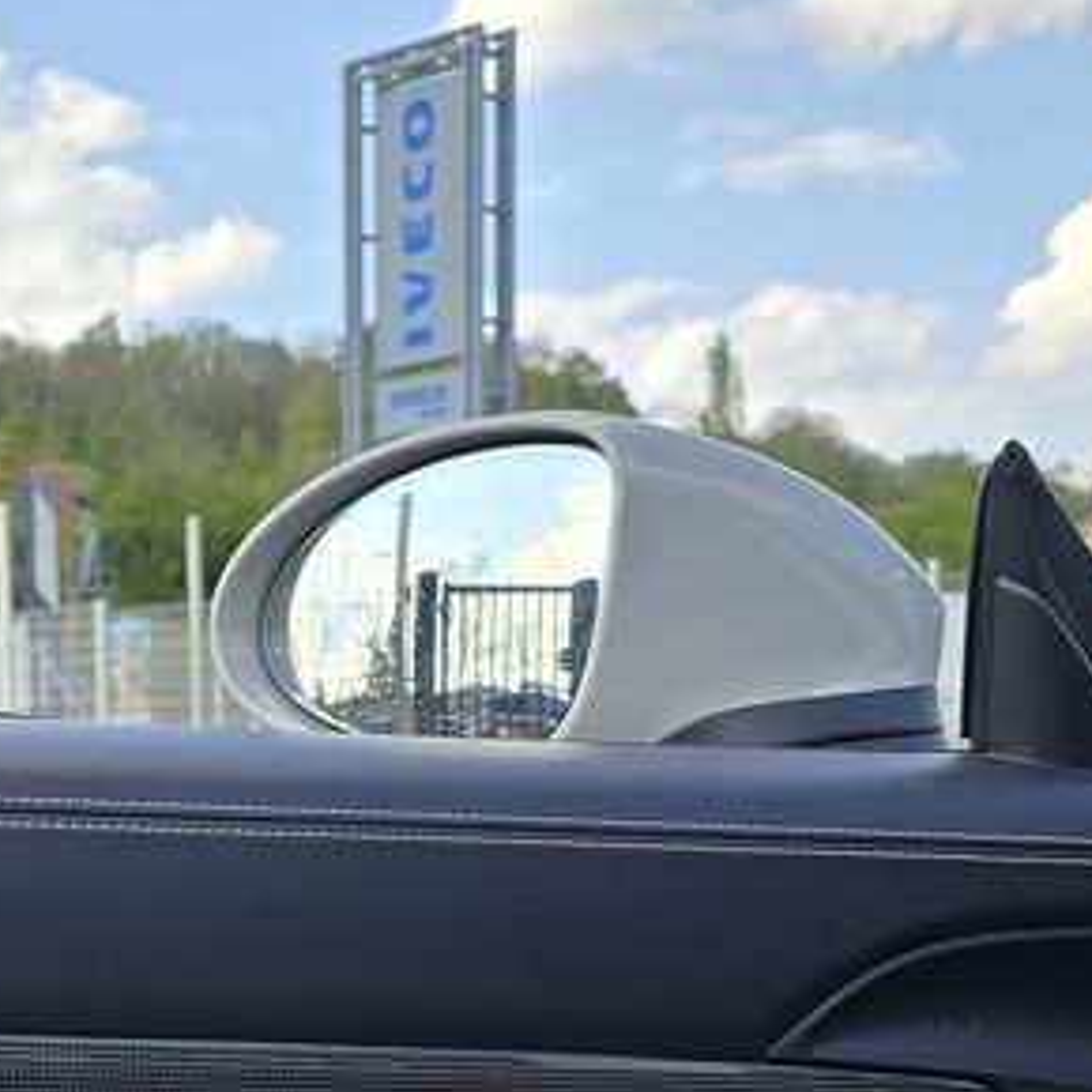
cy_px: 1529
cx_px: 30
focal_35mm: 84
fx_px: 2998
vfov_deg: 18.7
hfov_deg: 20.1
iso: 12
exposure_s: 1/347
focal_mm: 6.3
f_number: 1.7
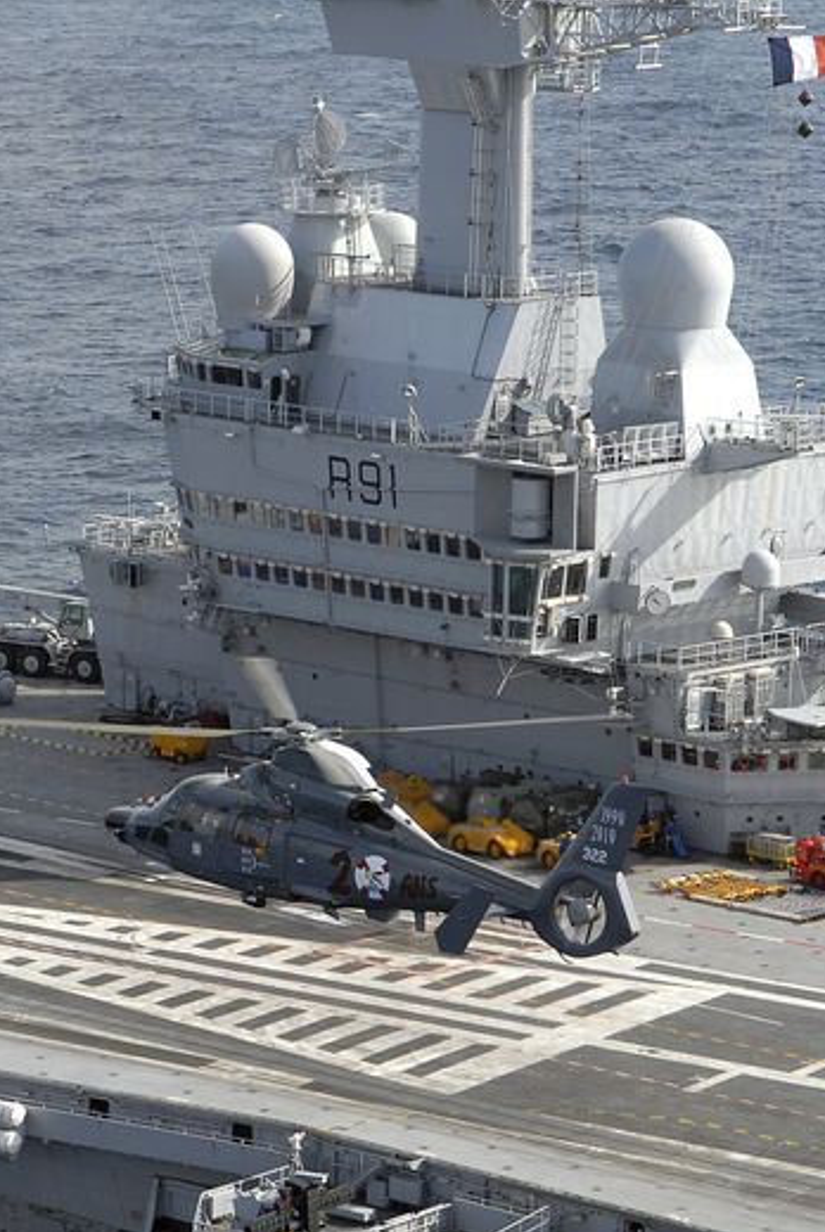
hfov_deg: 13.1
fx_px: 3587
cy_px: 779
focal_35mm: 105
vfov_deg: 19.5
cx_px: 399
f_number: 8
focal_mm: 55
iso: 250
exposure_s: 1/500
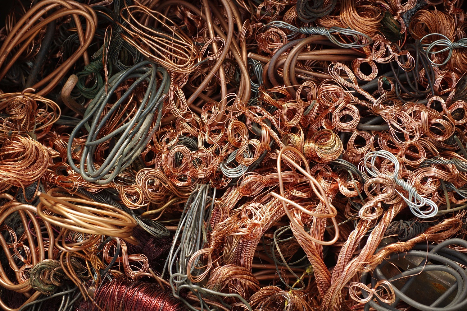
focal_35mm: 112
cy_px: 156
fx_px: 1452
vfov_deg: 12.2
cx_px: 234
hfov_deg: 18.3
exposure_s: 1/125
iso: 100
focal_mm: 75
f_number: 4.5
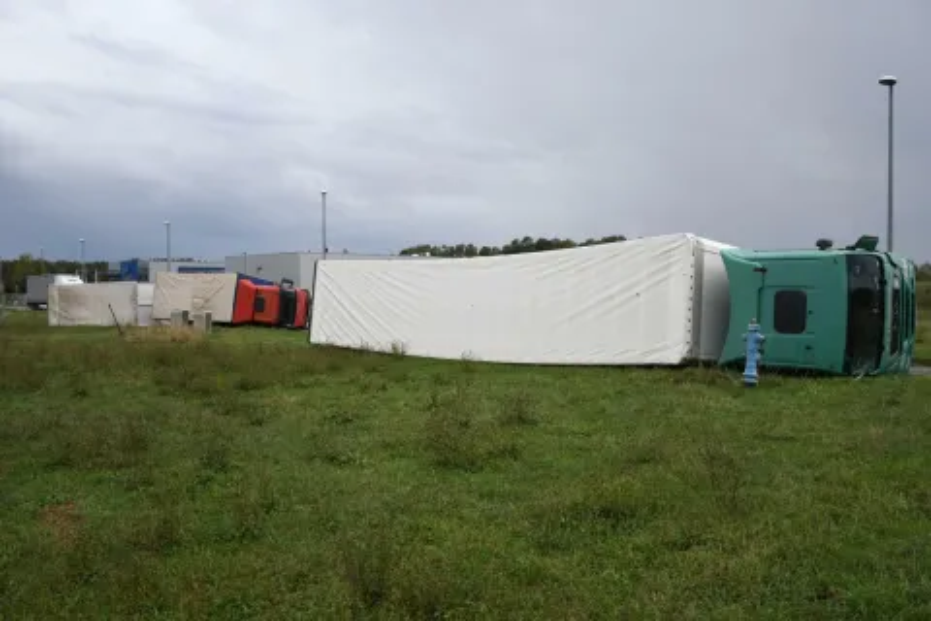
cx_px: 466
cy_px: 310
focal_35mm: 33
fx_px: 853
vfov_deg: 40.0
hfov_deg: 57.2
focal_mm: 22
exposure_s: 1/1000
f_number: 4
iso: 640
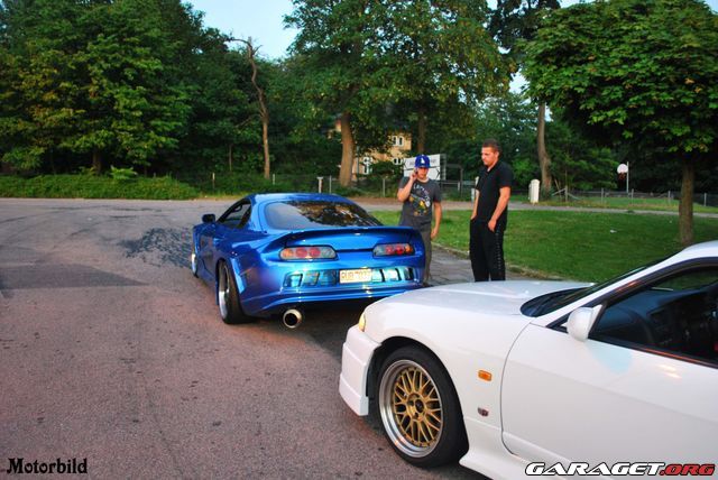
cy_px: 240
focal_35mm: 30
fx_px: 599
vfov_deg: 43.7
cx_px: 359
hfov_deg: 61.9
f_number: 3.8
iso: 720
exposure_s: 1/30
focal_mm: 20
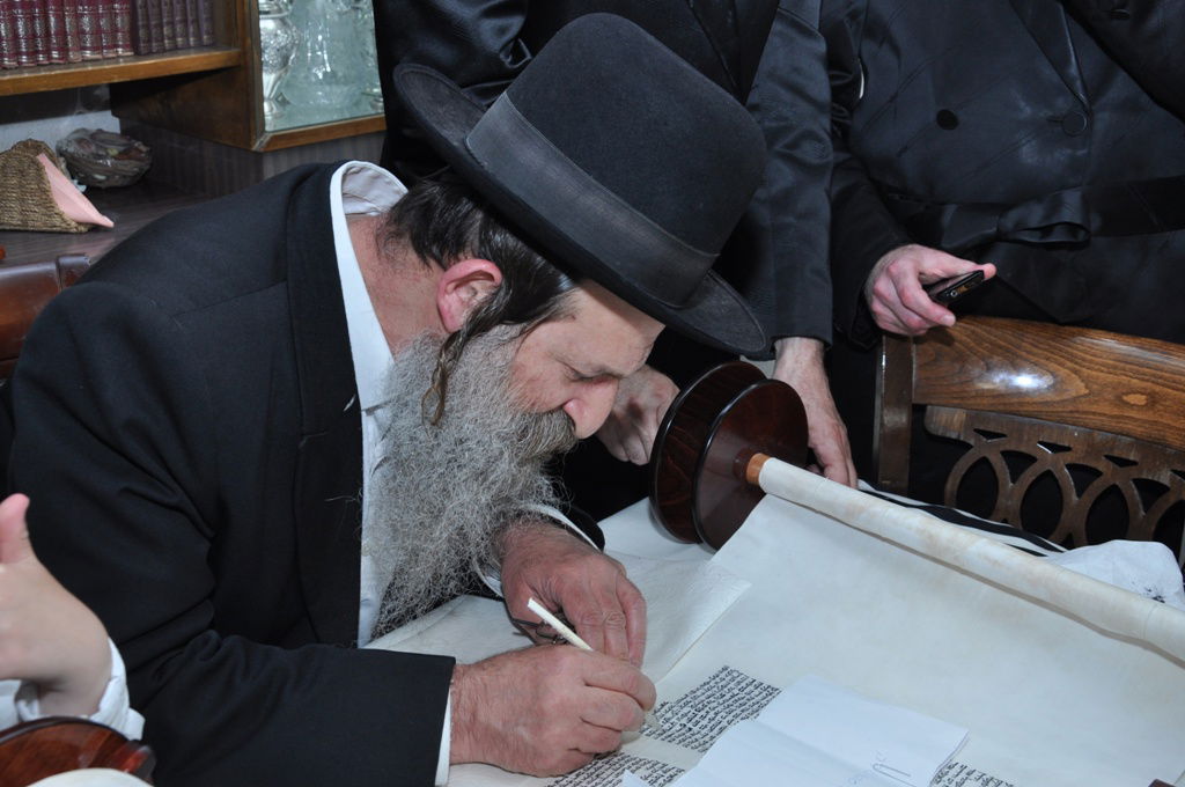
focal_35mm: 48
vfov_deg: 28.0
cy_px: 394
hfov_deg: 41.2
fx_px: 1578
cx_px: 592
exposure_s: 1/80
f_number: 8
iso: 400
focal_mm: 32
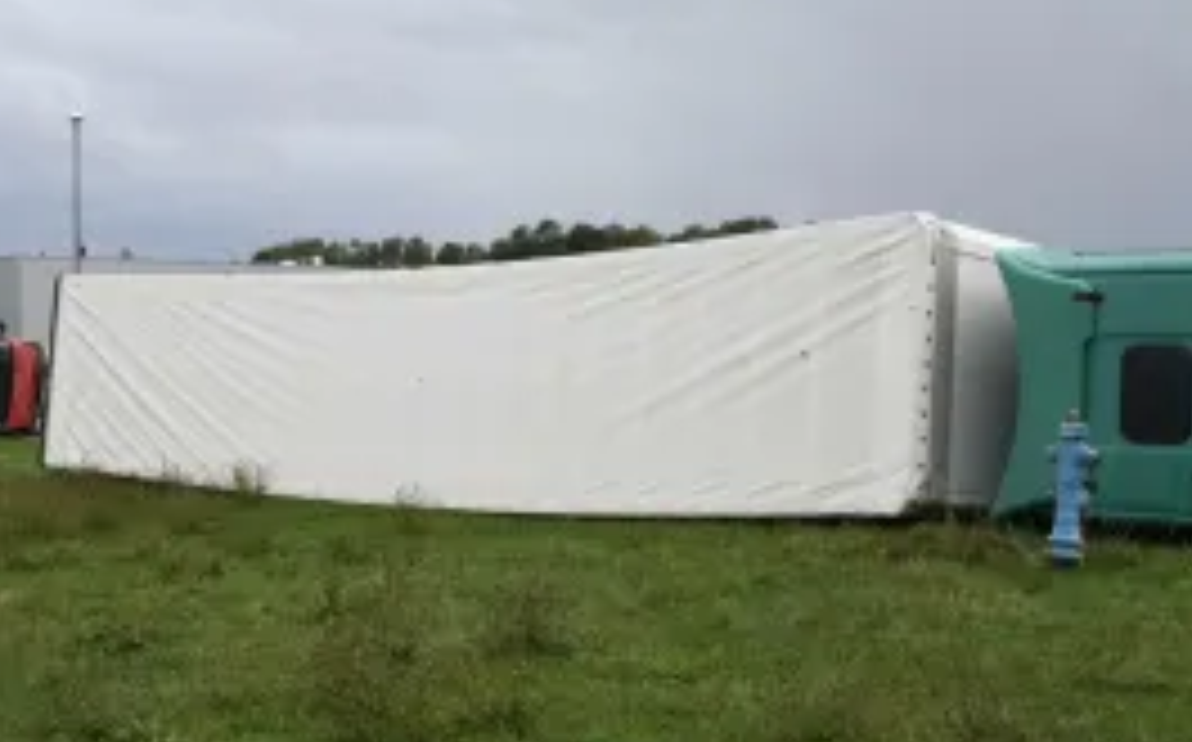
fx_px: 1980
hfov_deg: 33.2
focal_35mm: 61
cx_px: 405
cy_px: 391
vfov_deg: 21.2
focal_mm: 22
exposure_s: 1/1000
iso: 640
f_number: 4
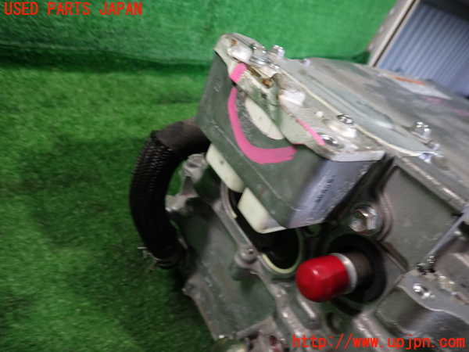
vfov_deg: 54.9
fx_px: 339
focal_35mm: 25
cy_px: 176
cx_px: 234
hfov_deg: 69.4
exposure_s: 1/30
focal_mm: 4.5
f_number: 2
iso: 200
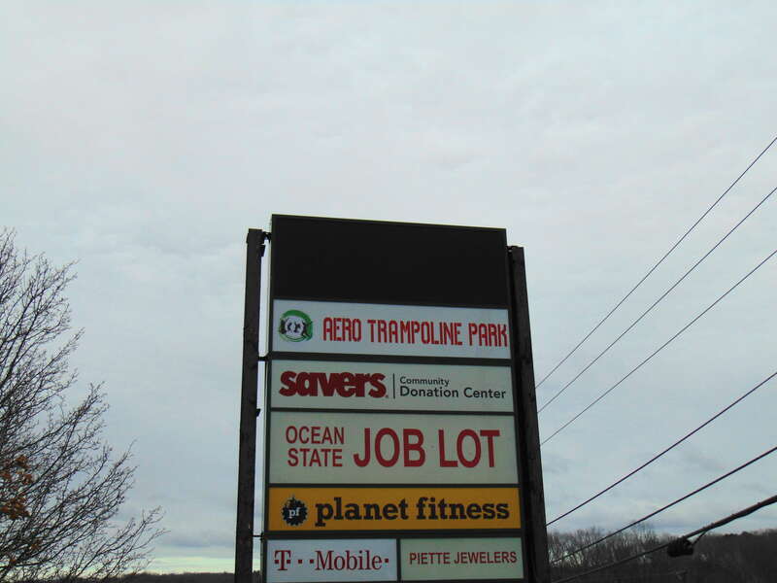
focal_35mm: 42
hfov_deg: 44.8
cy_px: 292
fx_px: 943
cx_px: 388
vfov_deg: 34.3
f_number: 3.3
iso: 80
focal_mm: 7.6
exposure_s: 1/1000
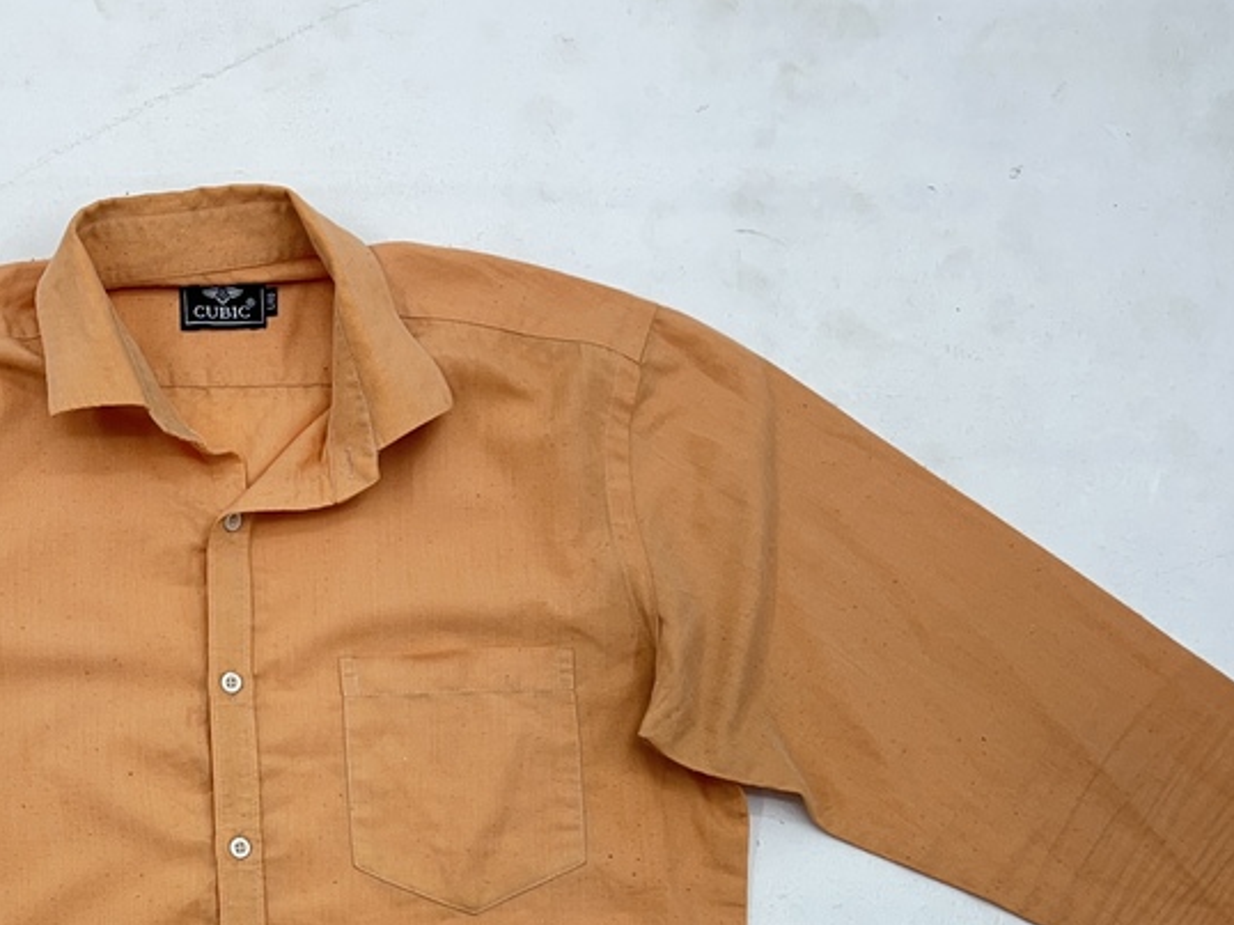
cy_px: 939
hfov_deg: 32.1
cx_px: 197
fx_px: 2067
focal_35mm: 58
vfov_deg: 24.0
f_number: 1.6
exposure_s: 1/100
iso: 40
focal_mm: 5.1
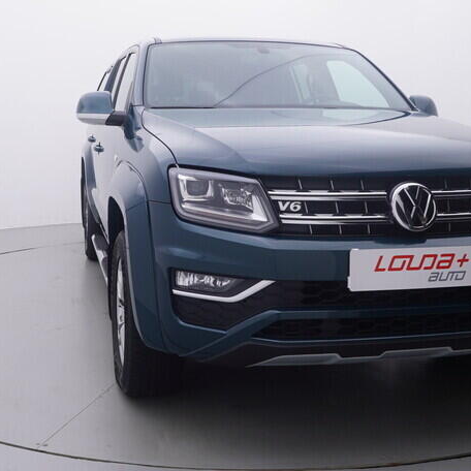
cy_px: 205
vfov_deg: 39.1
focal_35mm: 43
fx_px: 661
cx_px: 179
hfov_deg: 39.0
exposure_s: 1/80
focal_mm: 15
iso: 200
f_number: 5
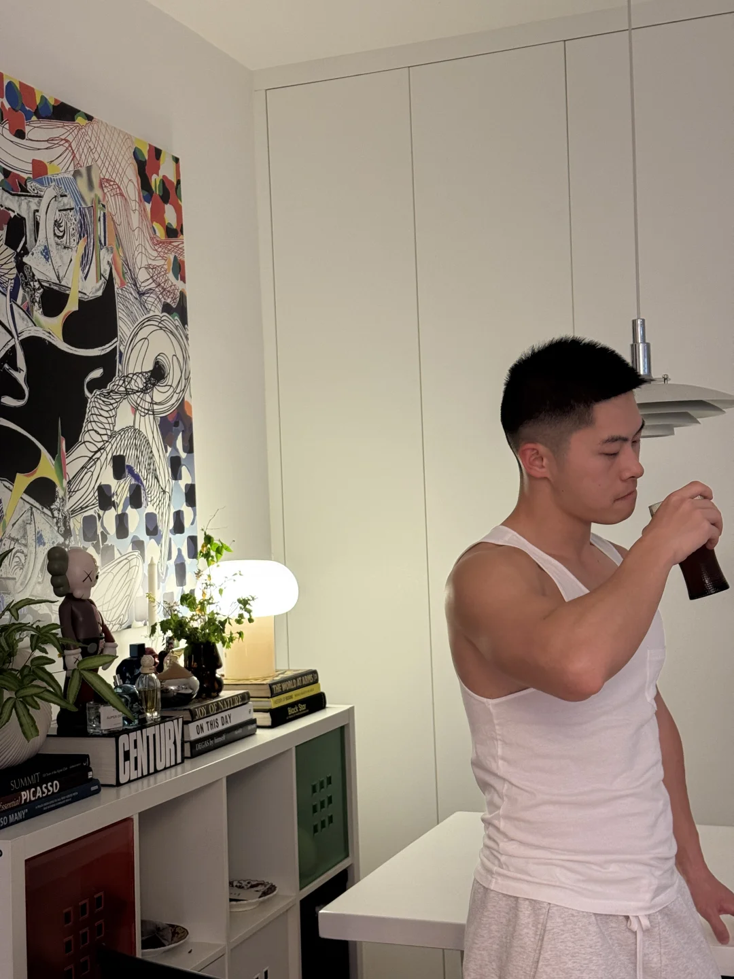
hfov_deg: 30.3
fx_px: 1357
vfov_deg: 39.7
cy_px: 490
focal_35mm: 48
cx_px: 367
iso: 125
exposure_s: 1/50
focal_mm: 6.76
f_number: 1.78
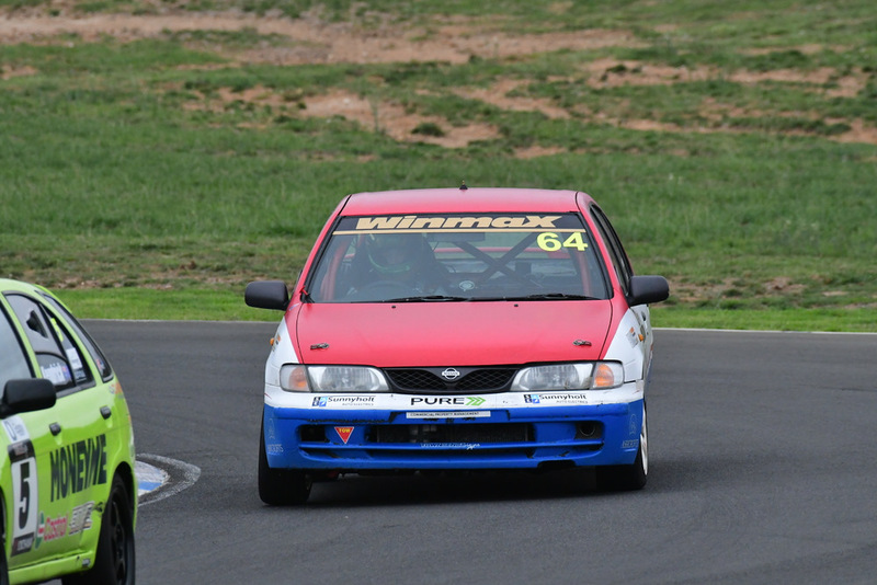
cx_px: 438
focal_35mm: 675
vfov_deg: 2.0
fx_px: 16449
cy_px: 292
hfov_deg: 3.1
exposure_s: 1/640
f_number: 10
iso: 2500
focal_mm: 450
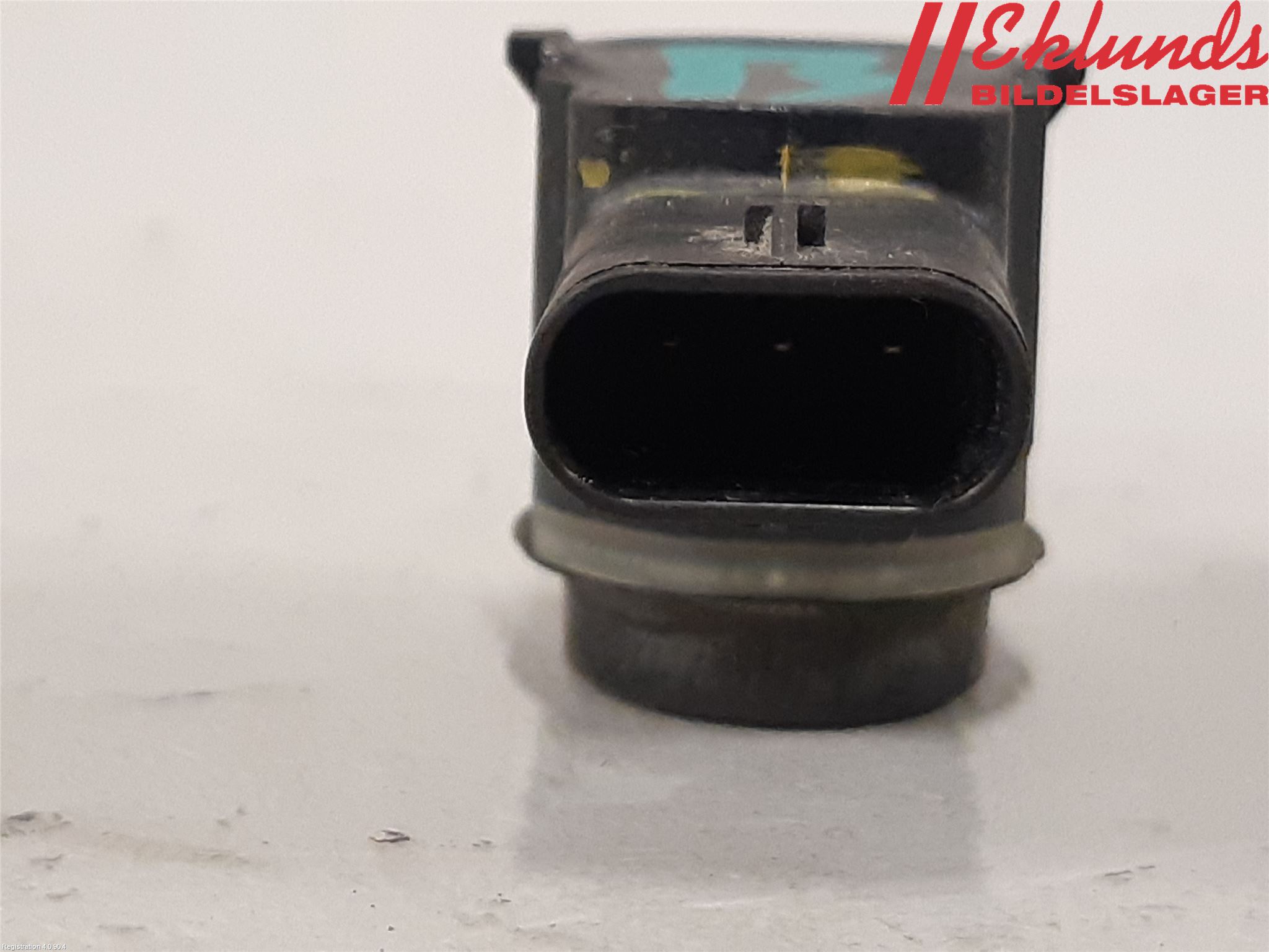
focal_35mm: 26
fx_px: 953
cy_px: 476
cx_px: 634
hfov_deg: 67.3
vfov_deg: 53.1
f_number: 1.7
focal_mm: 3.93
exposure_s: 1/50
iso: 250
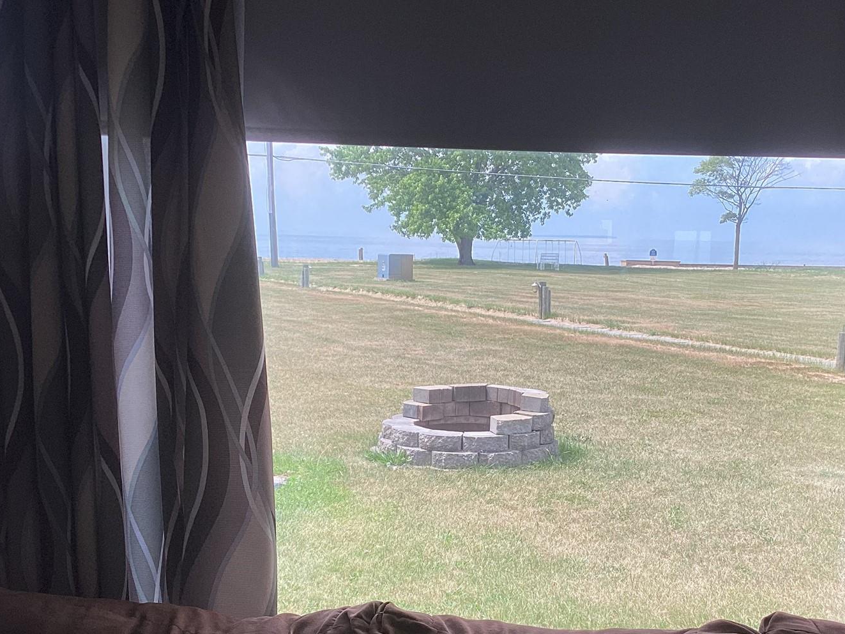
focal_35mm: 48
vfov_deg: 30.0
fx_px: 1172
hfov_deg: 39.5
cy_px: 440
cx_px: 507
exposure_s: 1/314
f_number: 2.4
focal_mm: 3.3
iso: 25
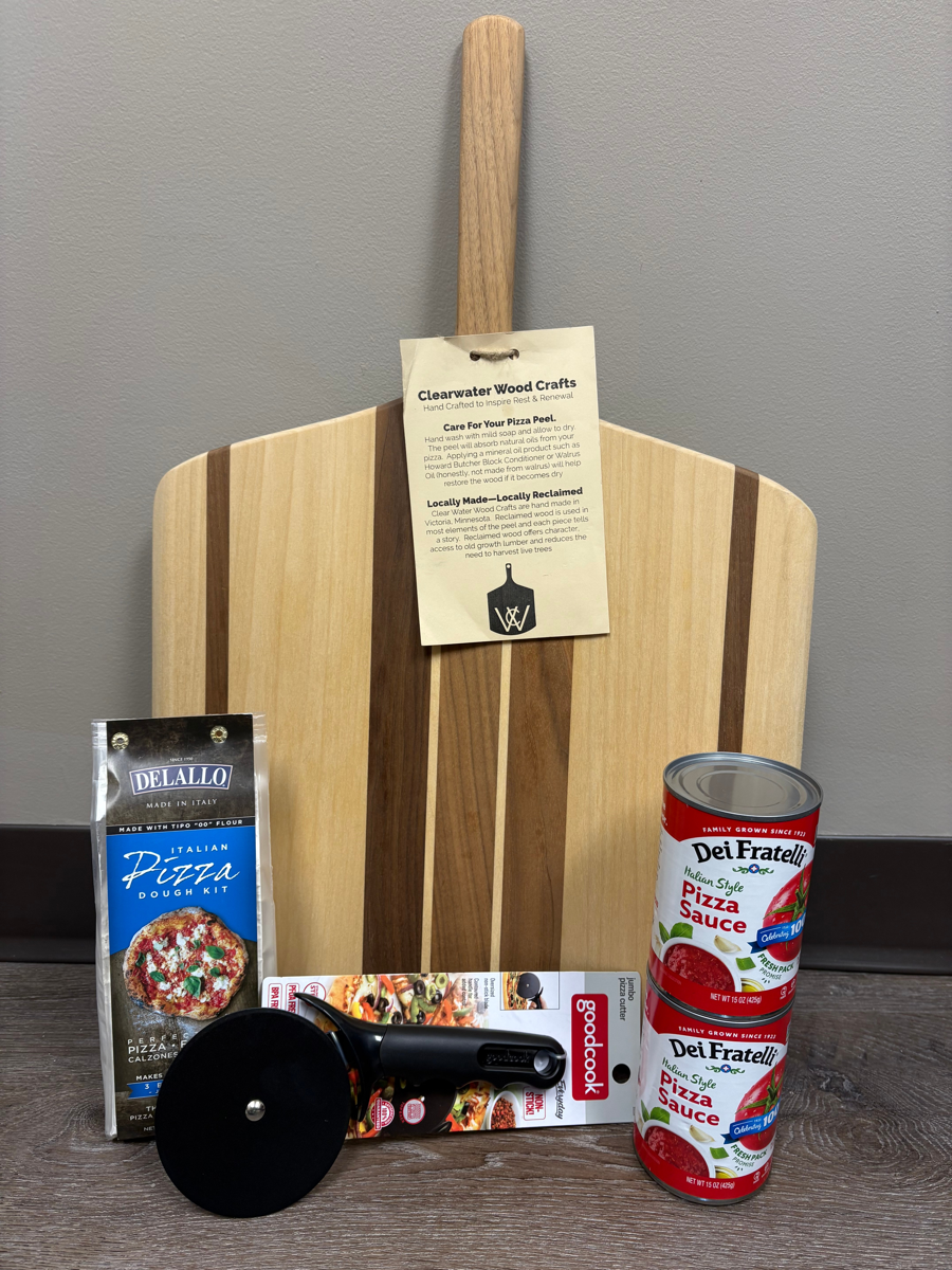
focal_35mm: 26
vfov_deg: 67.3
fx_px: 953
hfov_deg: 53.1
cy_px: 635
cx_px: 476
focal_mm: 5.96
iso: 80
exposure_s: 1/60
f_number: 1.6
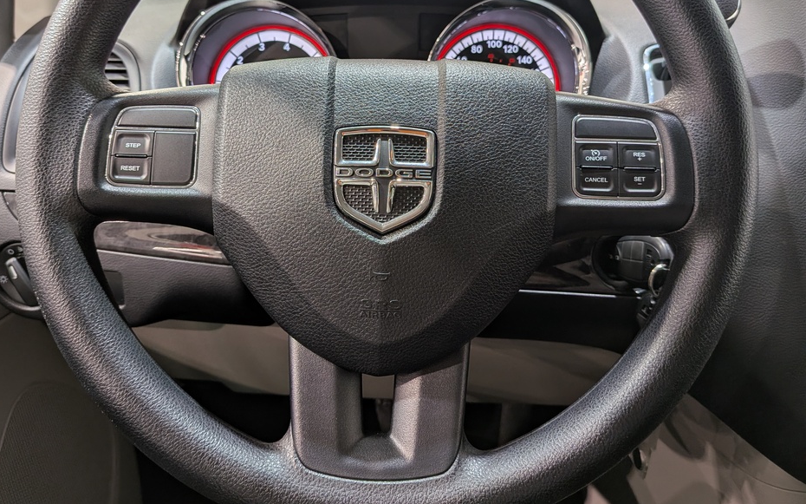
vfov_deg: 44.0
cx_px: 363
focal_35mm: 28
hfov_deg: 66.3
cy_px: 174
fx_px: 615
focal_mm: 4.53
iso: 52
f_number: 1.7
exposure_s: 1/25
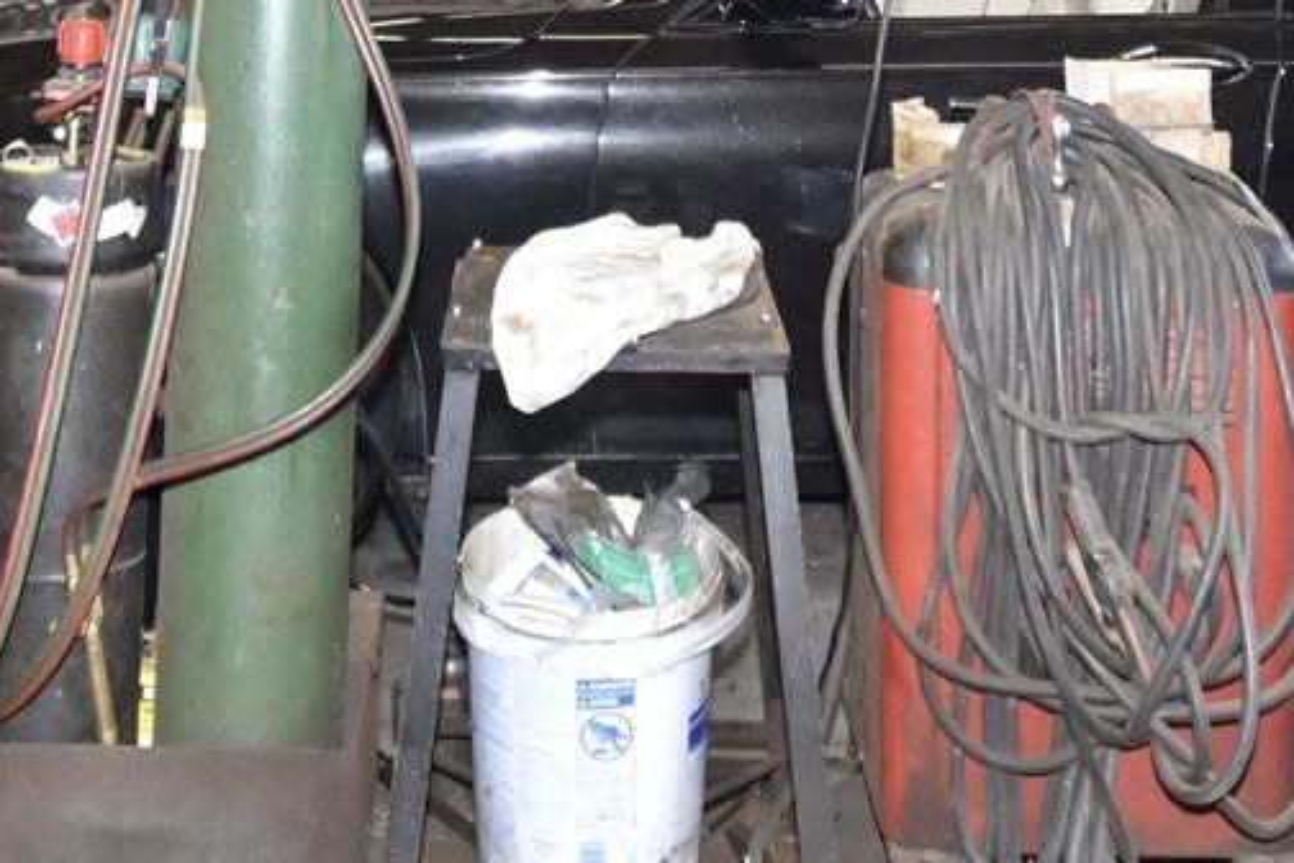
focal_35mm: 61
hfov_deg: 32.8
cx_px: 513
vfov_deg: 19.9
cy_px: -343
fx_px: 2192
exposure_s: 1/160
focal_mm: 10
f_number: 4.5
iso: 800
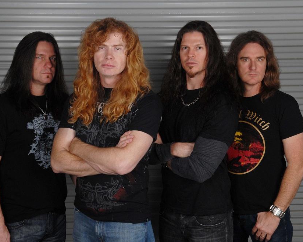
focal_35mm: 65
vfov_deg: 23.5
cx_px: 136
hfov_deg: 29.1
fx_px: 583
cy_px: 120
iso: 250
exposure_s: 1/80
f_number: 13
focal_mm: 38
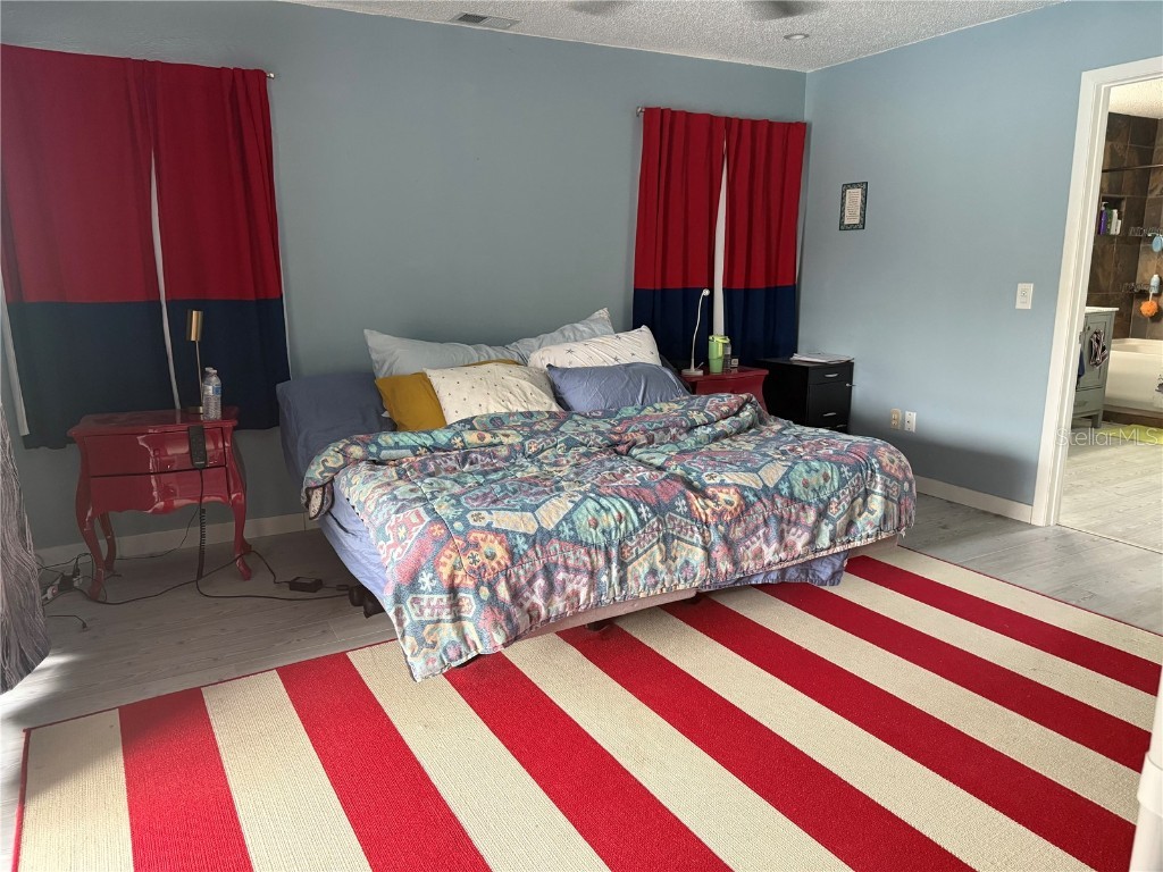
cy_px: 436
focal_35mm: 24
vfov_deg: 56.8
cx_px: 582
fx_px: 806
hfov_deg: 71.6
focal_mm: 6.76
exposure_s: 1/60
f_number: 1.78
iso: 400
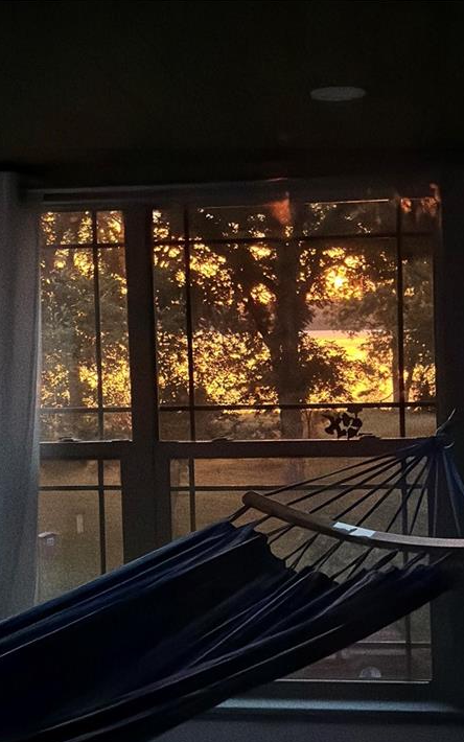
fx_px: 1112
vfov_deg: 36.9
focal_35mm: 55
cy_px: 397
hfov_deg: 23.5
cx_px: 279
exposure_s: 1/15
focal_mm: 6.86
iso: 6400
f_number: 1.78
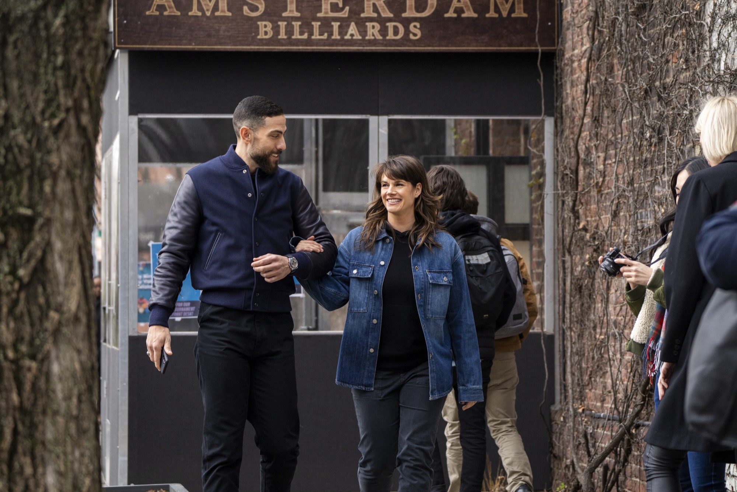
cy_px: 246
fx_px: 2763
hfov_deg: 15.2
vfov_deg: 10.2
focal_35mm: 135
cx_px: 368
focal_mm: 135
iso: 320
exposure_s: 1/500
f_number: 5.6
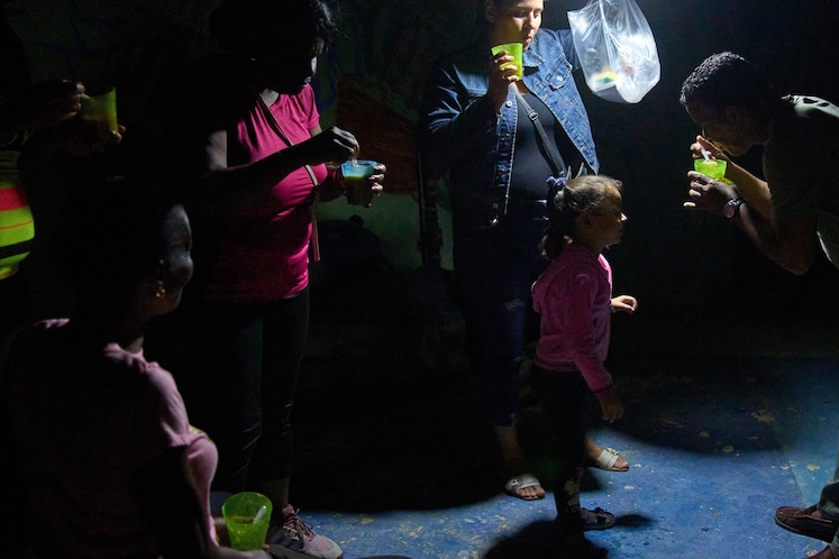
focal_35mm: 45
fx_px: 1049
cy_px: 242
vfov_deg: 29.8
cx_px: 569
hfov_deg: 42.9
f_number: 2.8
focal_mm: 28
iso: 6400
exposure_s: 1/160
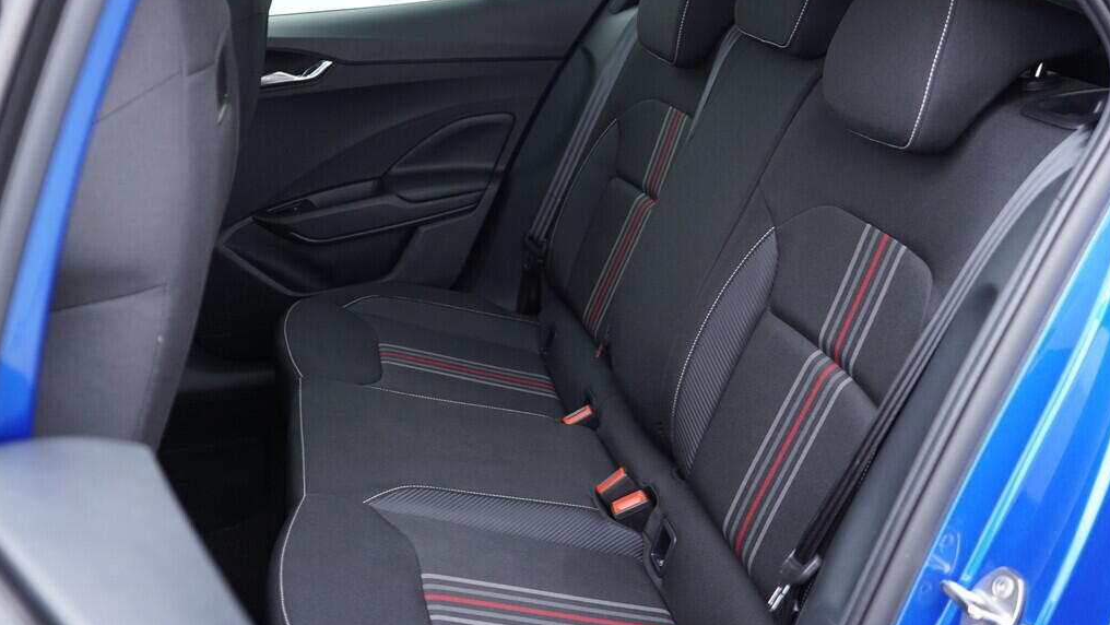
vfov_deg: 31.1
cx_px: 555
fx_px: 1119
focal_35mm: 38
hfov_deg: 52.8
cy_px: 257
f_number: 2.8
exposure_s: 1/40
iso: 400
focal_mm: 24
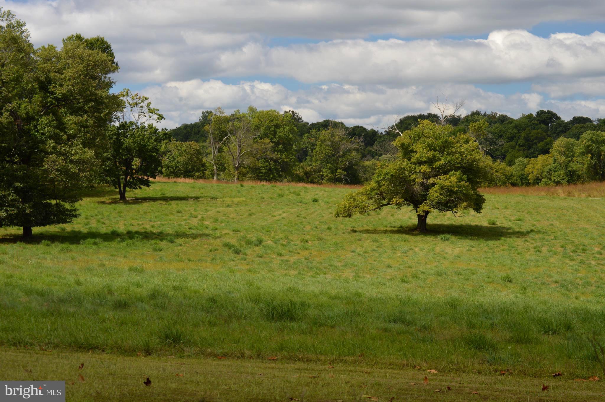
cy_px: 201
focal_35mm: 82
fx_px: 1385
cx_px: 302
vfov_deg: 16.5
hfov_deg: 24.6
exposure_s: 1/200
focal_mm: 55
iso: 100
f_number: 7.1
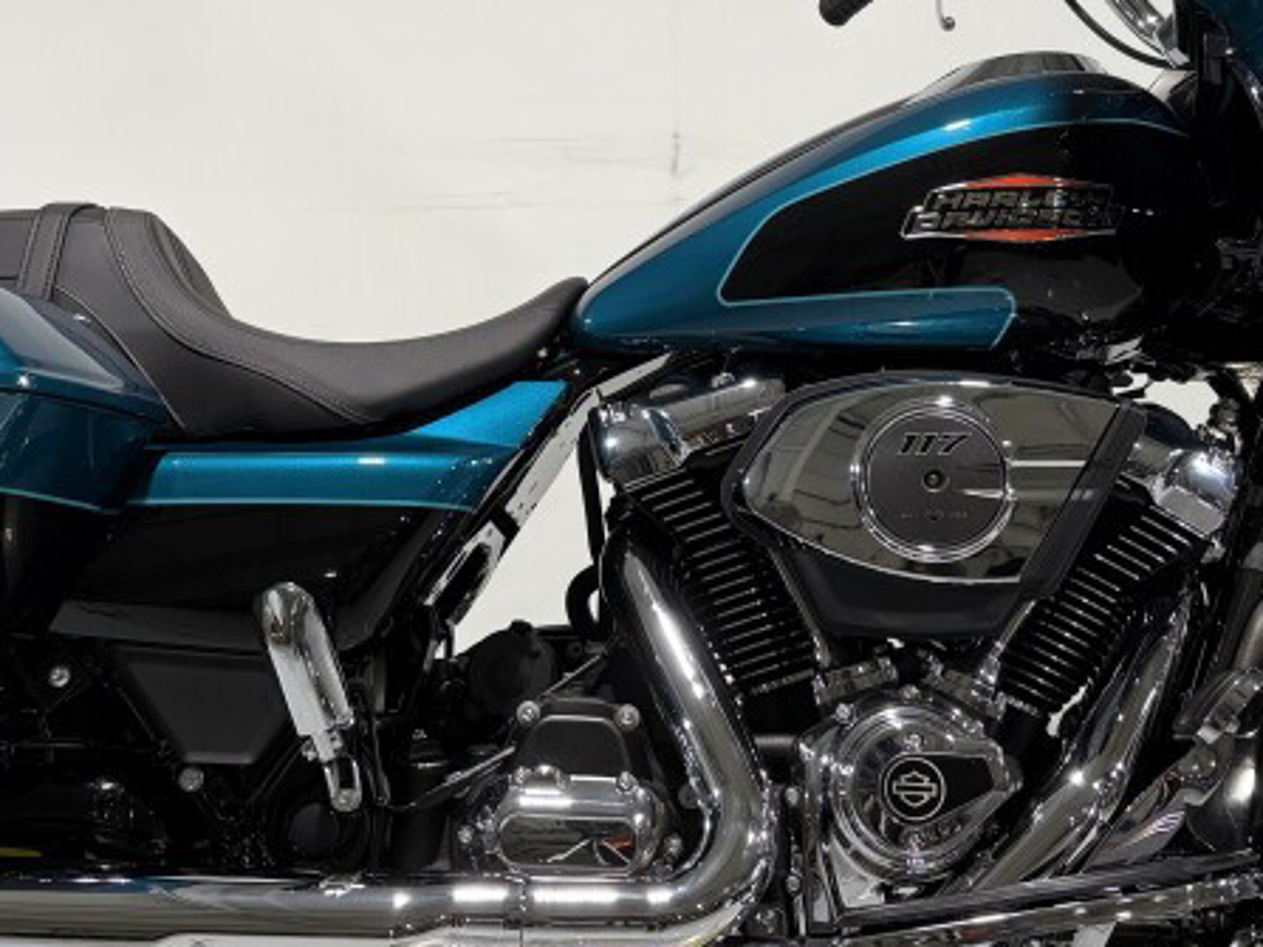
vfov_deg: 23.3
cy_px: 206
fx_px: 2262
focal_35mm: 62
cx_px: 617
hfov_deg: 31.2
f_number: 1.6
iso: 40
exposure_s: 1/120
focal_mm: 5.96
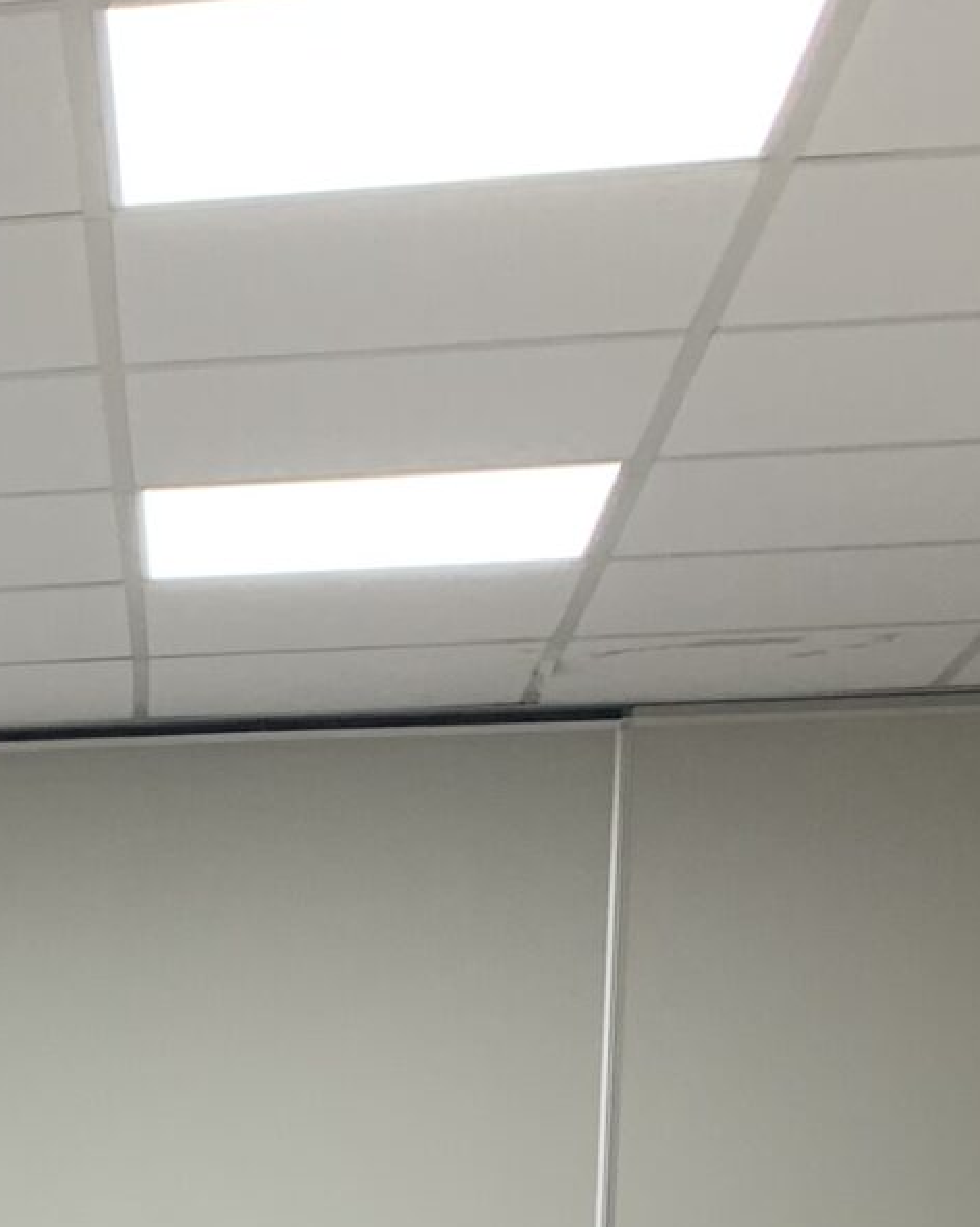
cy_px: 1887
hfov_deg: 12.8
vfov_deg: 15.9
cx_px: -756
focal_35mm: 110
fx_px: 3992
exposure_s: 1/90
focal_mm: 4.25
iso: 100
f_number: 1.8
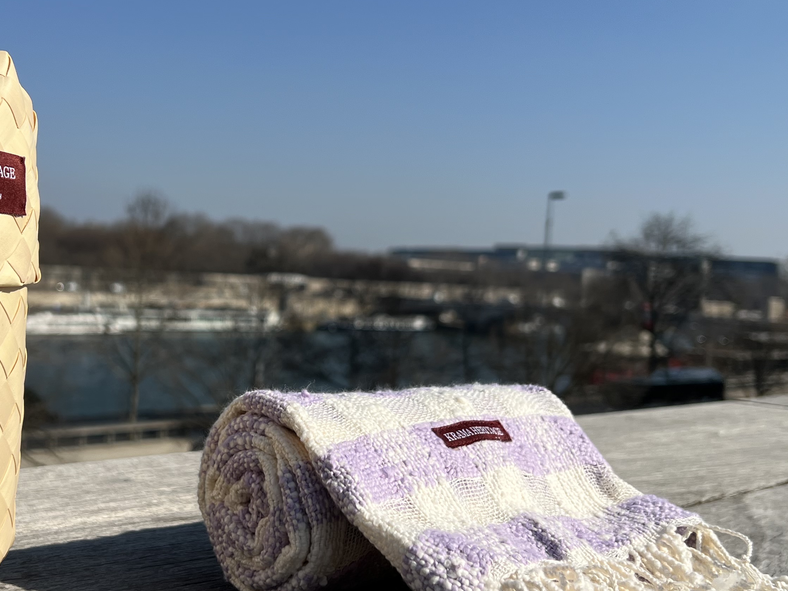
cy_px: 321
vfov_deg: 30.9
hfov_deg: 40.1
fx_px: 1070
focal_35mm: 47
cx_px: 288
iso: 50
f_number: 1.5
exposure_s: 1/8696
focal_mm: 5.7
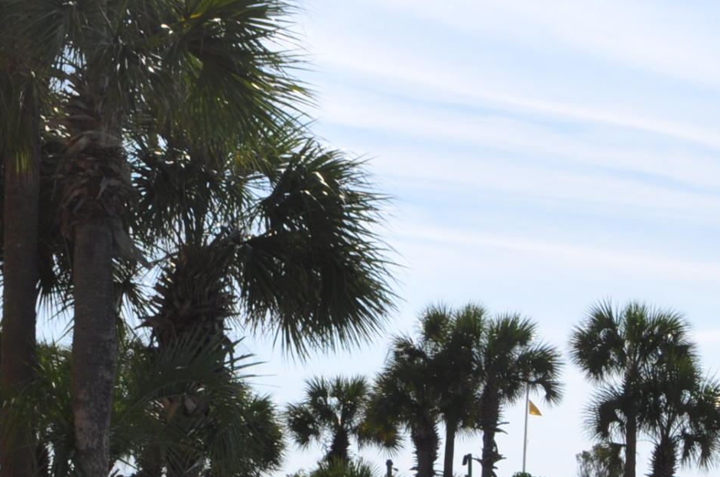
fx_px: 1717
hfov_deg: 22.5
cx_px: 763
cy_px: 625
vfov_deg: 15.1
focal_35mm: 86
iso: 200
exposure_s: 1/500
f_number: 11
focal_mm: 18
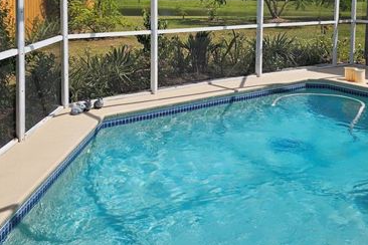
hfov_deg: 42.7
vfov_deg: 28.1
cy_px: 24
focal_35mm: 46
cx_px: 209
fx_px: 470
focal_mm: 6.3
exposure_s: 1/871
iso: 10
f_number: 1.7
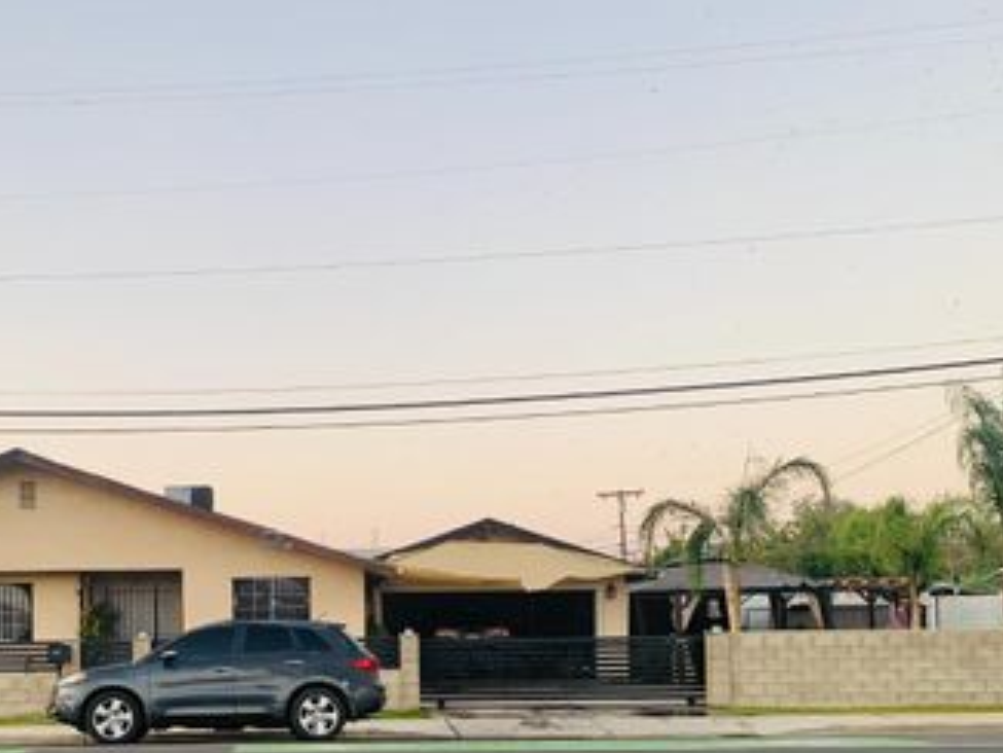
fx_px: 1159
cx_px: 253
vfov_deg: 35.1
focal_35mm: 40
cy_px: 572
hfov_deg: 45.2
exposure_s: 1/121
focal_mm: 4.25
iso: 50
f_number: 1.8
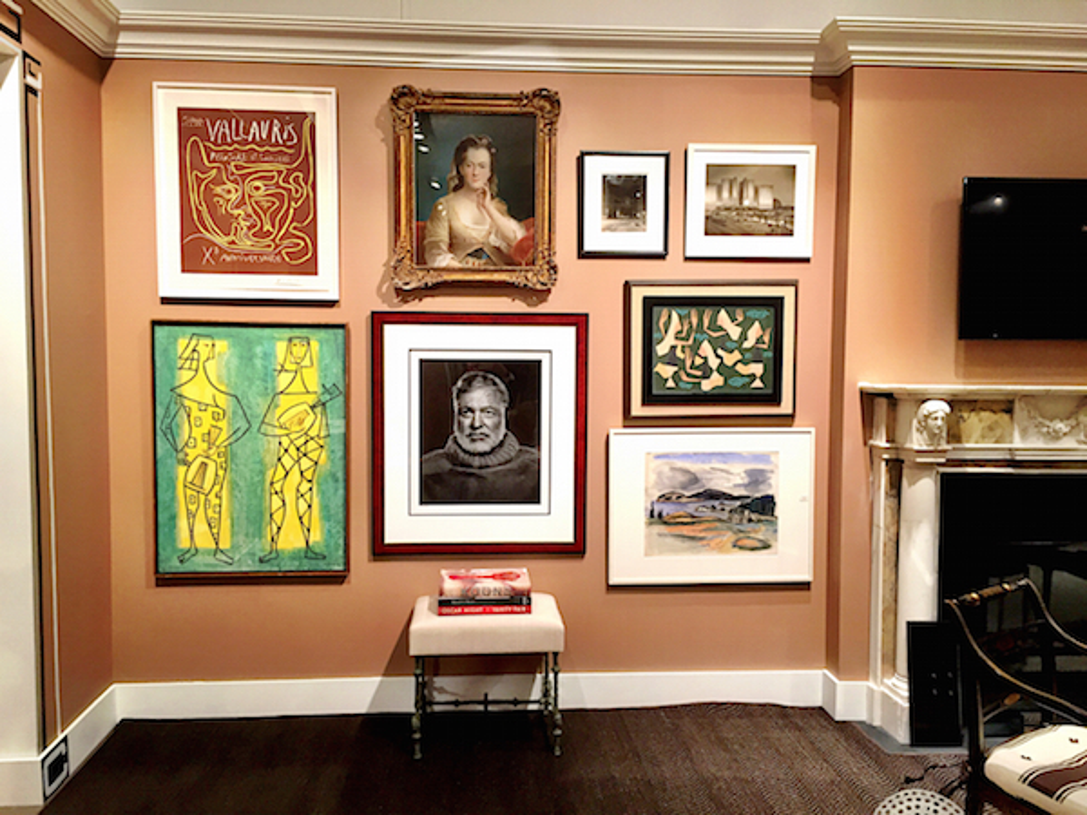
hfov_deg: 61.7
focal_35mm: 29
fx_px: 911
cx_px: 544
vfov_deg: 48.2
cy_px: 408
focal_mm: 4.15
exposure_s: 1/30
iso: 64
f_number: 2.2
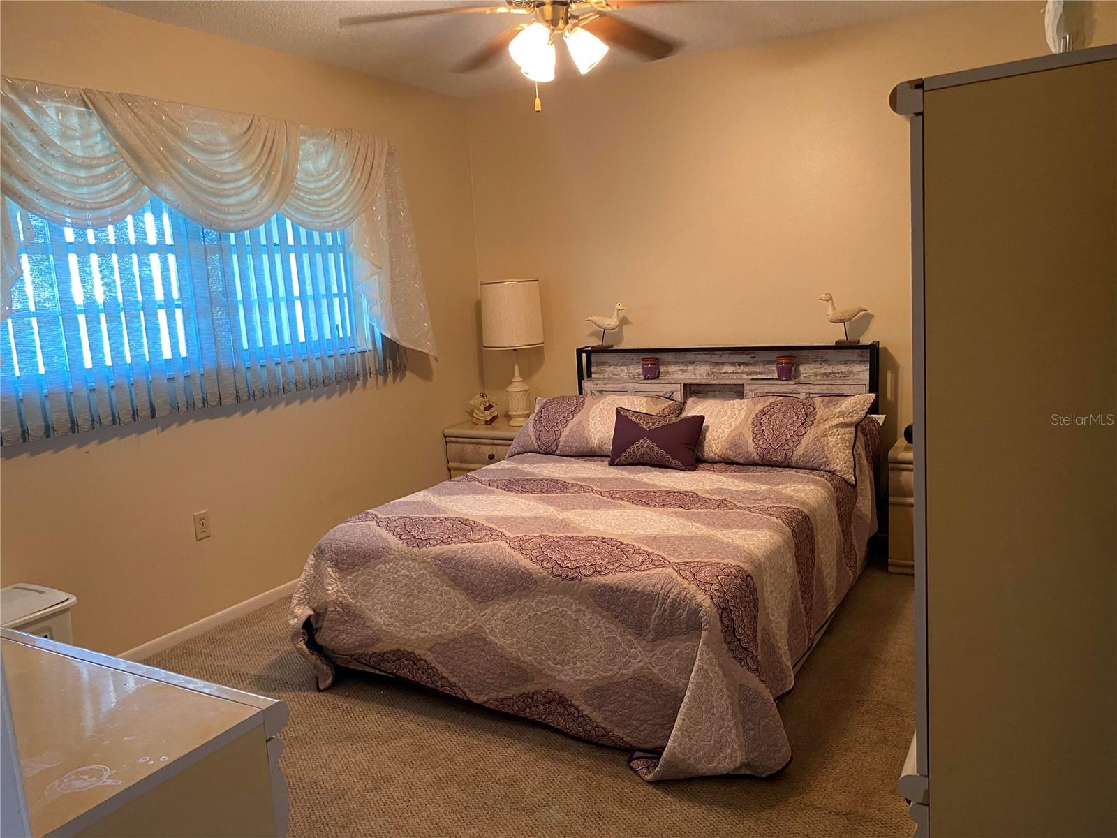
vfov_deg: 53.1
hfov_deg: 67.3
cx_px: 558
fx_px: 839
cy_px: 419
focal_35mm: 26
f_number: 1.8
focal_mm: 4.25
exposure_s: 1/60
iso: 200
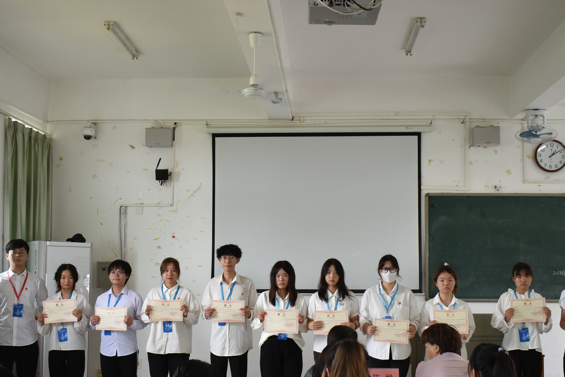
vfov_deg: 29.9
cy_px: 240
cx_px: 300
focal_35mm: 45
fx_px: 701
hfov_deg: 43.9
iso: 400
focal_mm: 23
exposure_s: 1/60
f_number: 4
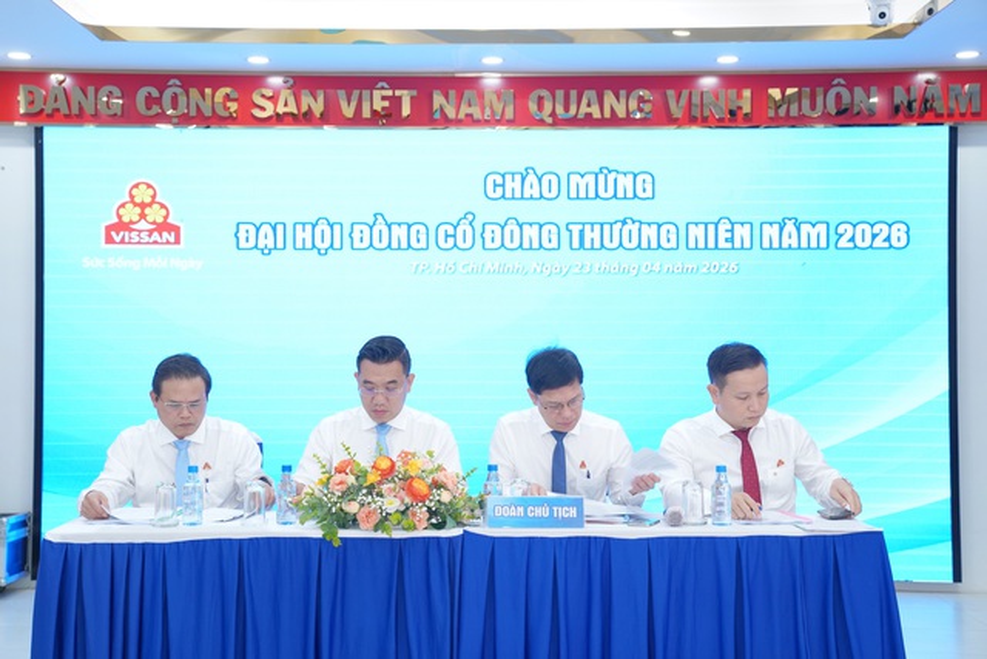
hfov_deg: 33.4
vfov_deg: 22.6
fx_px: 1645
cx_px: 494
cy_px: 330
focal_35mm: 60
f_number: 5
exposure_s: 1/80
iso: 1000
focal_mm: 60
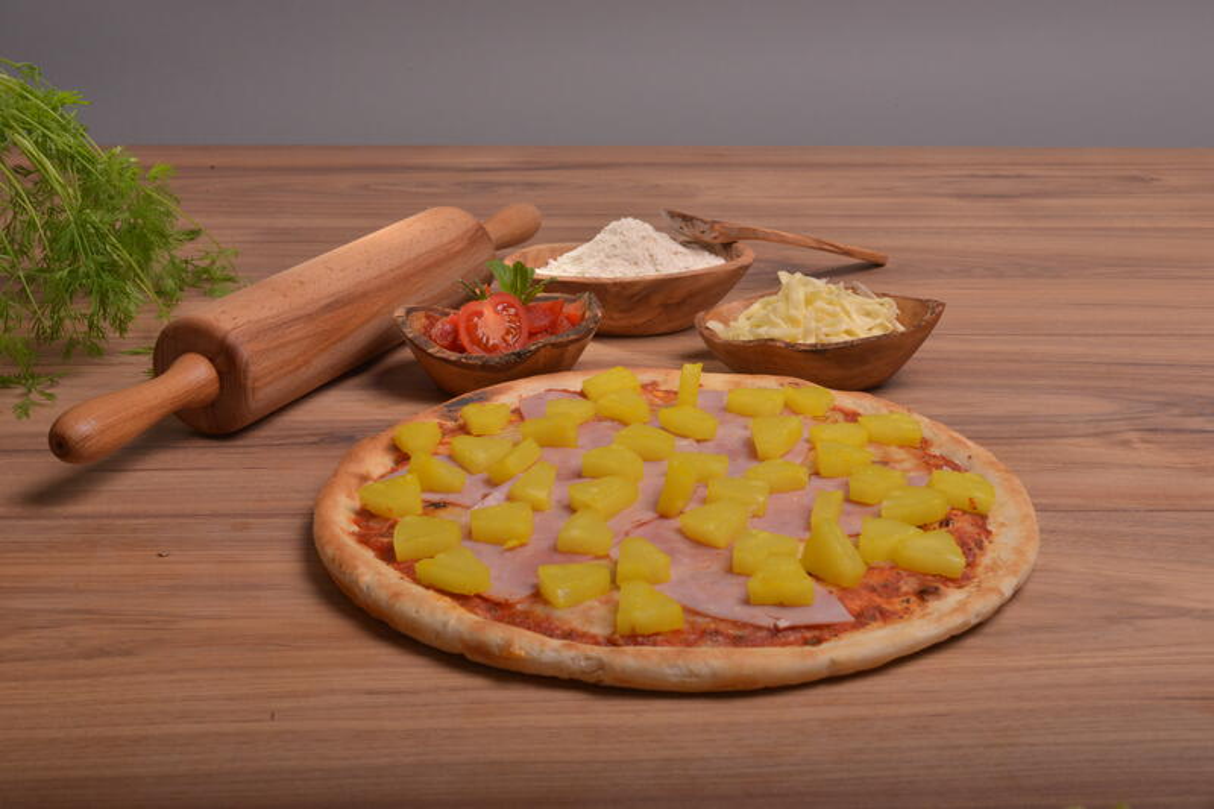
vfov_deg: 27.0
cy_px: 404
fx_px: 1686
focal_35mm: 50
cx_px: 607
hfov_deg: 39.6
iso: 1000
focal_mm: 50
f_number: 16
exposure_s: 1/250
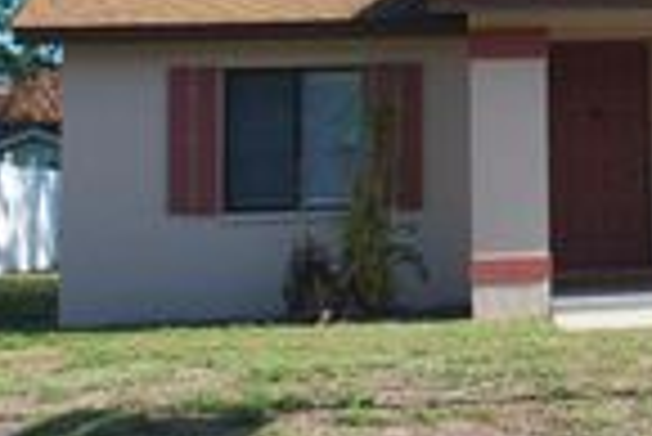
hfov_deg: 16.4
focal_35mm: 114
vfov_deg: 11.7
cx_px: 971
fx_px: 2067
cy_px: -135
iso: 100
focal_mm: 22
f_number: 7.1
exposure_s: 1/200
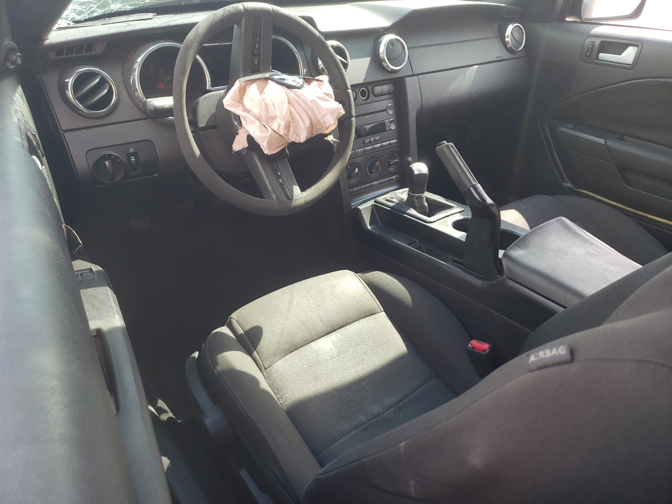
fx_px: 505
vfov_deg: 53.1
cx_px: 336
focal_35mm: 26
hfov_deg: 67.3
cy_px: 252
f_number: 1.5
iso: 50
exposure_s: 1/323
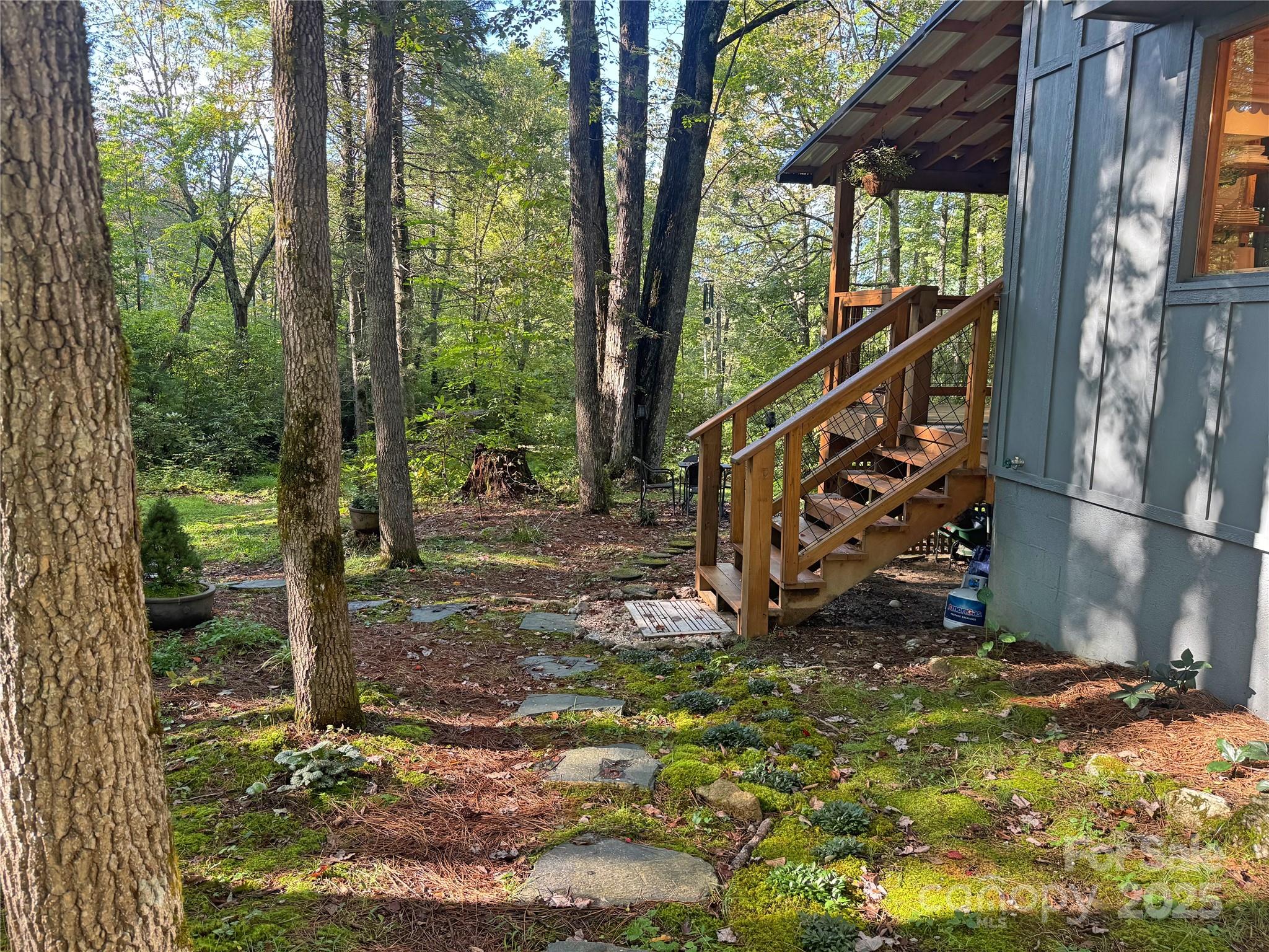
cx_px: 634
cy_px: 476
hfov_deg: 71.6
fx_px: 880
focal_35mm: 24
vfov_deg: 56.8
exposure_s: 1/121
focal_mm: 6.76
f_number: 1.78
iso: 80
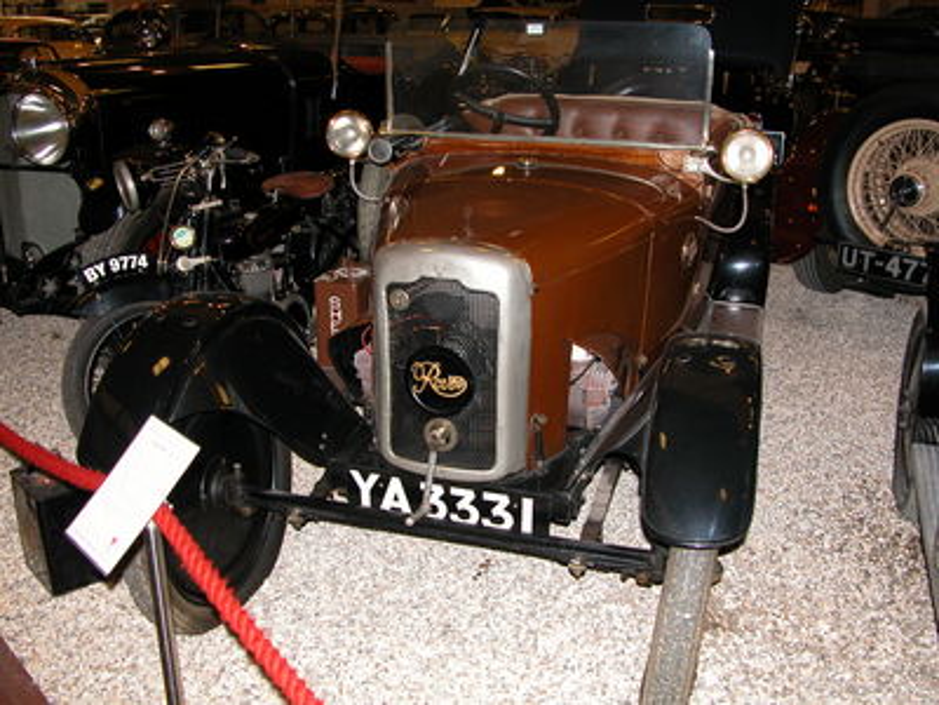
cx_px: 470
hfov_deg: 52.6
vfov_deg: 40.7
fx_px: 949
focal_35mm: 35
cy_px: 352
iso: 200
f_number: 2.8
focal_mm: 8.9
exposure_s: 1/60
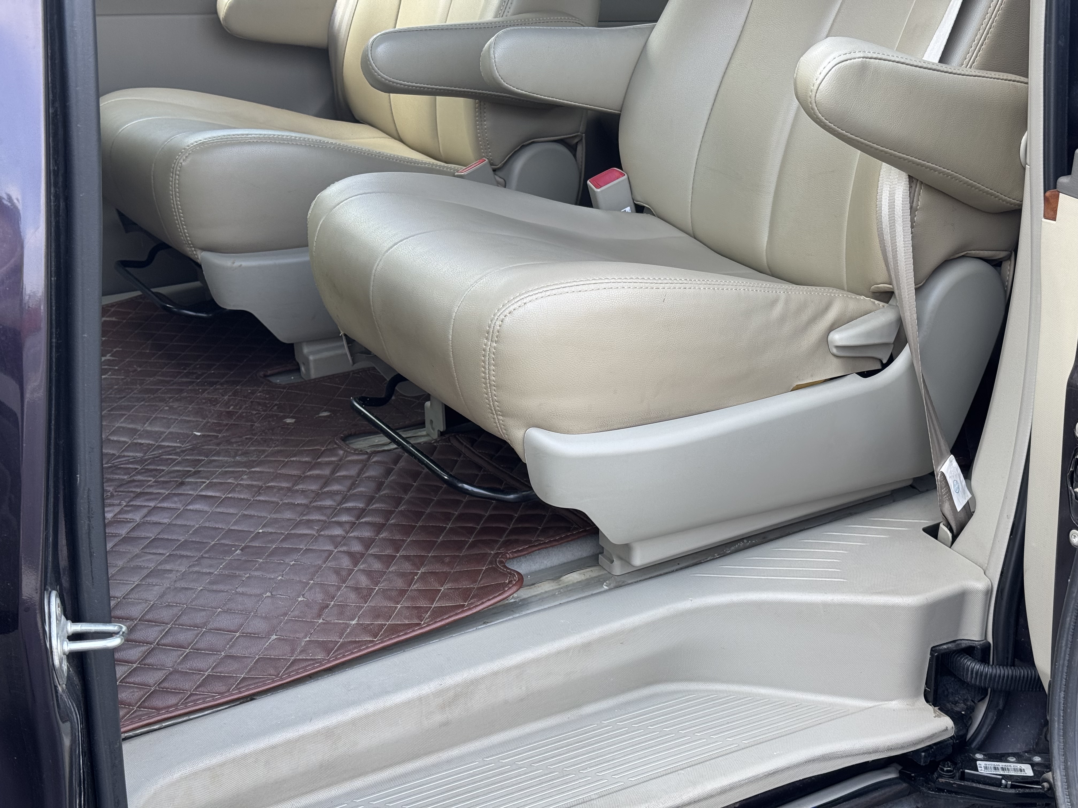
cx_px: 539
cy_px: 404
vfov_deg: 30.3
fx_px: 1495
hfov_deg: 39.7
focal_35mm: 48
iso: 64
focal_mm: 6.76
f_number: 1.78
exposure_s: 1/379
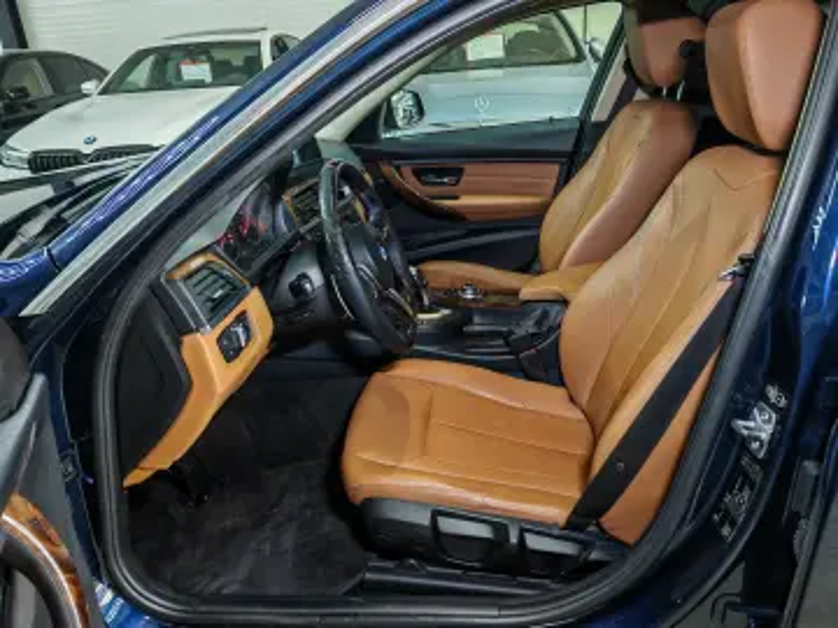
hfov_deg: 67.3
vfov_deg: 53.1
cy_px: 314
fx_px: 629
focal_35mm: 26
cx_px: 419
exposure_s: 1/50
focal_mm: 5.4
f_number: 1.6
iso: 500
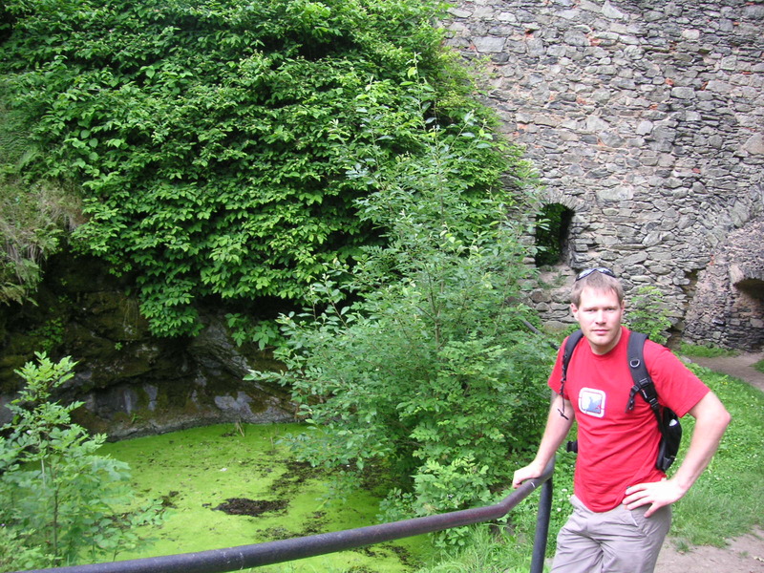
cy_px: 286
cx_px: 382
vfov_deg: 38.7
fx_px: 817
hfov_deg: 50.1
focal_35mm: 37
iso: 50
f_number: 2.8
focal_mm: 6.1
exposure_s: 1/45
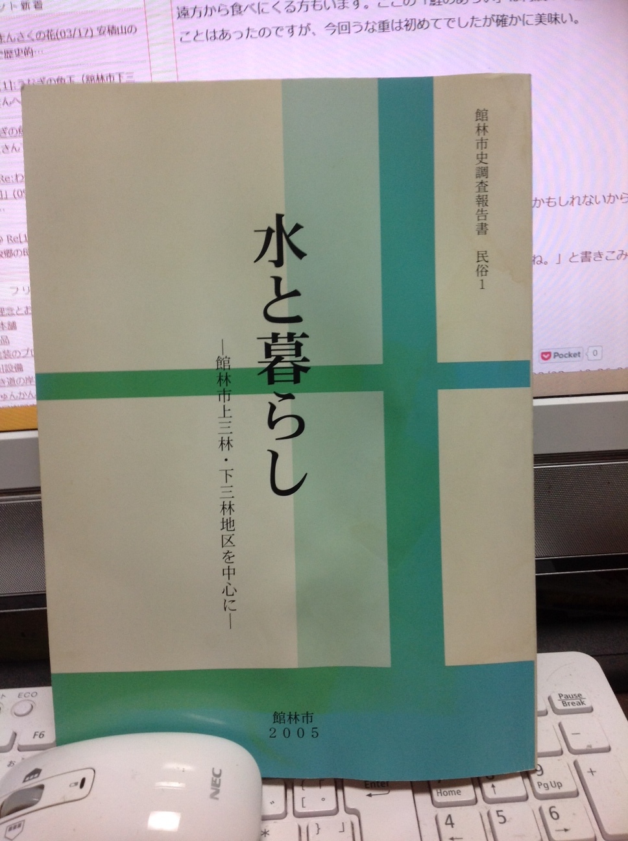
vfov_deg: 52.7
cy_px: 420
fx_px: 849
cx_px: 314
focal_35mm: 35
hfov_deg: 40.6
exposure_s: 1/15
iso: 80
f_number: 2.4
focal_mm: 4.28
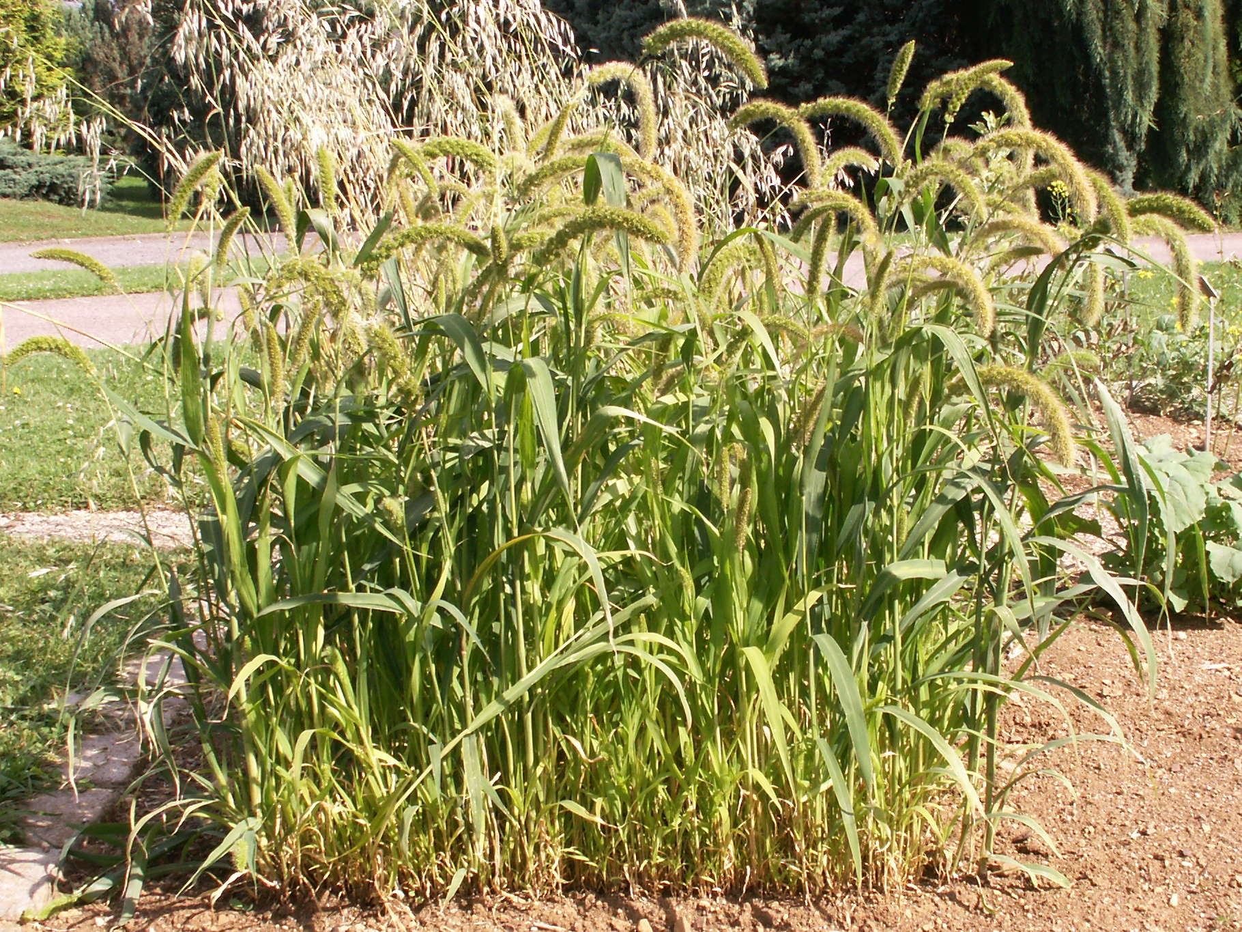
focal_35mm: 35
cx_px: 621
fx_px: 1256
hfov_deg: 52.6
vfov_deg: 40.7
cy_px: 466
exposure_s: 1/160
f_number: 5.6
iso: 50
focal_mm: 5.9
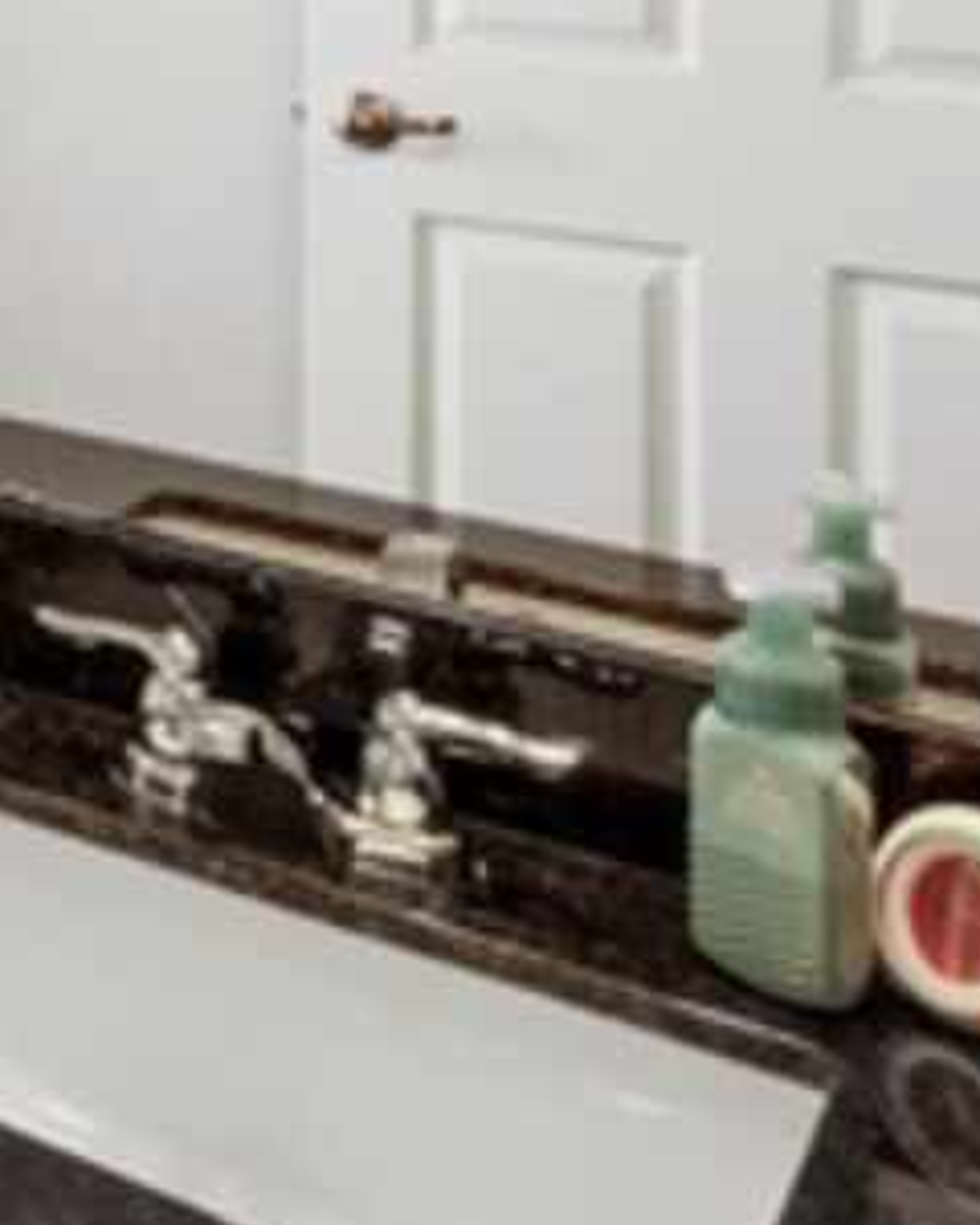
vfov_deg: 28.6
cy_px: -110
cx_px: -1245
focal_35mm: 60
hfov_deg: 15.9
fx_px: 2175
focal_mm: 10
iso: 200
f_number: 16
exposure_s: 1.5
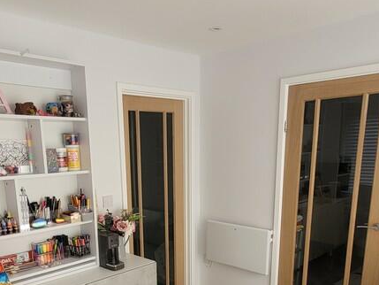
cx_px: 155
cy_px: 237
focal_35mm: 31
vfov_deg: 42.9
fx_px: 340
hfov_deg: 58.0
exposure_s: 1/255
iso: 40
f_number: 2.2
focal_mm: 1.74
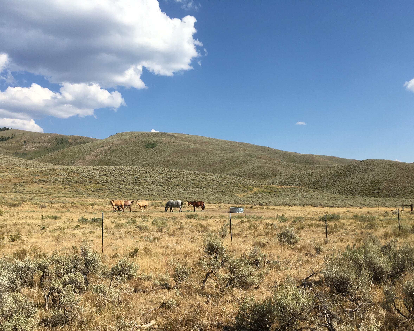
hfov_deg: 50.2
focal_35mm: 36
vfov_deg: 41.0
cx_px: 182
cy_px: 196
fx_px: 441
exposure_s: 1/1876
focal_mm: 4.15
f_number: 2.2
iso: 25
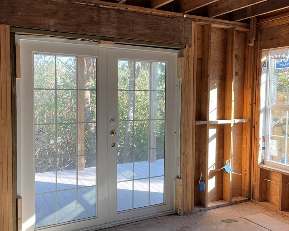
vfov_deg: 42.2
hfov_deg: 51.4
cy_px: 111
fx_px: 299
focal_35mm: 35
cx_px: 166
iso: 32
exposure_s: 1/133
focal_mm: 5.1
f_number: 1.6
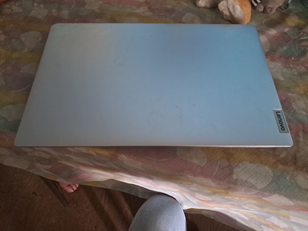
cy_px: 116
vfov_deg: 51.4
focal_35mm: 27
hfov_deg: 65.3
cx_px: 154
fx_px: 240
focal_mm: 4
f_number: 1.8
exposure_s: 1/20
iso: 1000
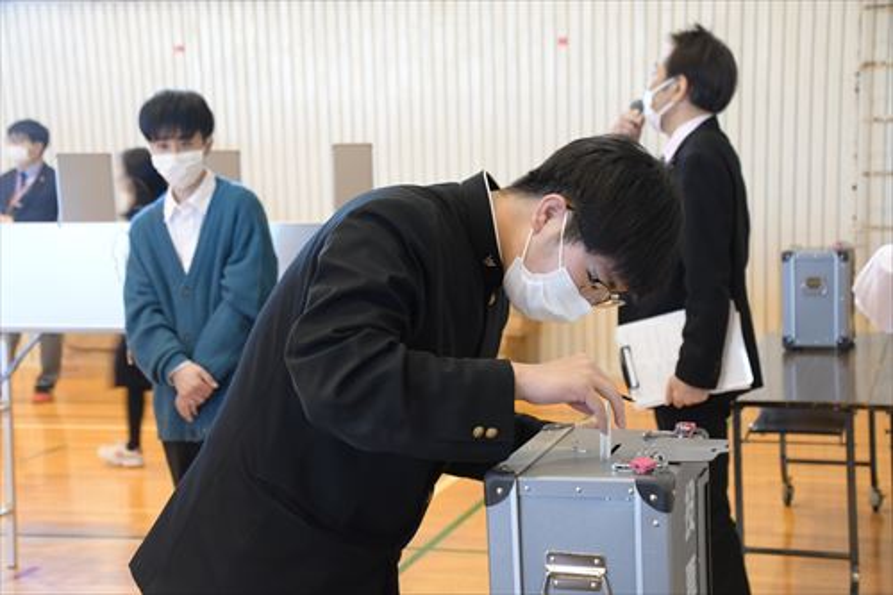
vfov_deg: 22.6
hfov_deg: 33.4
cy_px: 298
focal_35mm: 60
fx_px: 1488
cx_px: 446
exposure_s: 1/40
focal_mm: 40
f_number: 4.2
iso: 2000
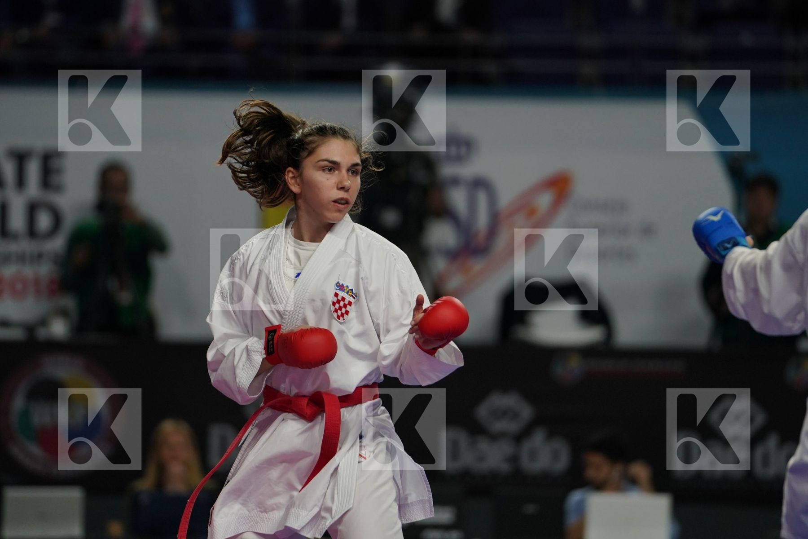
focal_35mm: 297
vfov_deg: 4.6
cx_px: 404
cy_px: 270
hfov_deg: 6.9
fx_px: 6665
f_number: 2.8
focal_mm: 198
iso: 800
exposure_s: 1/1000
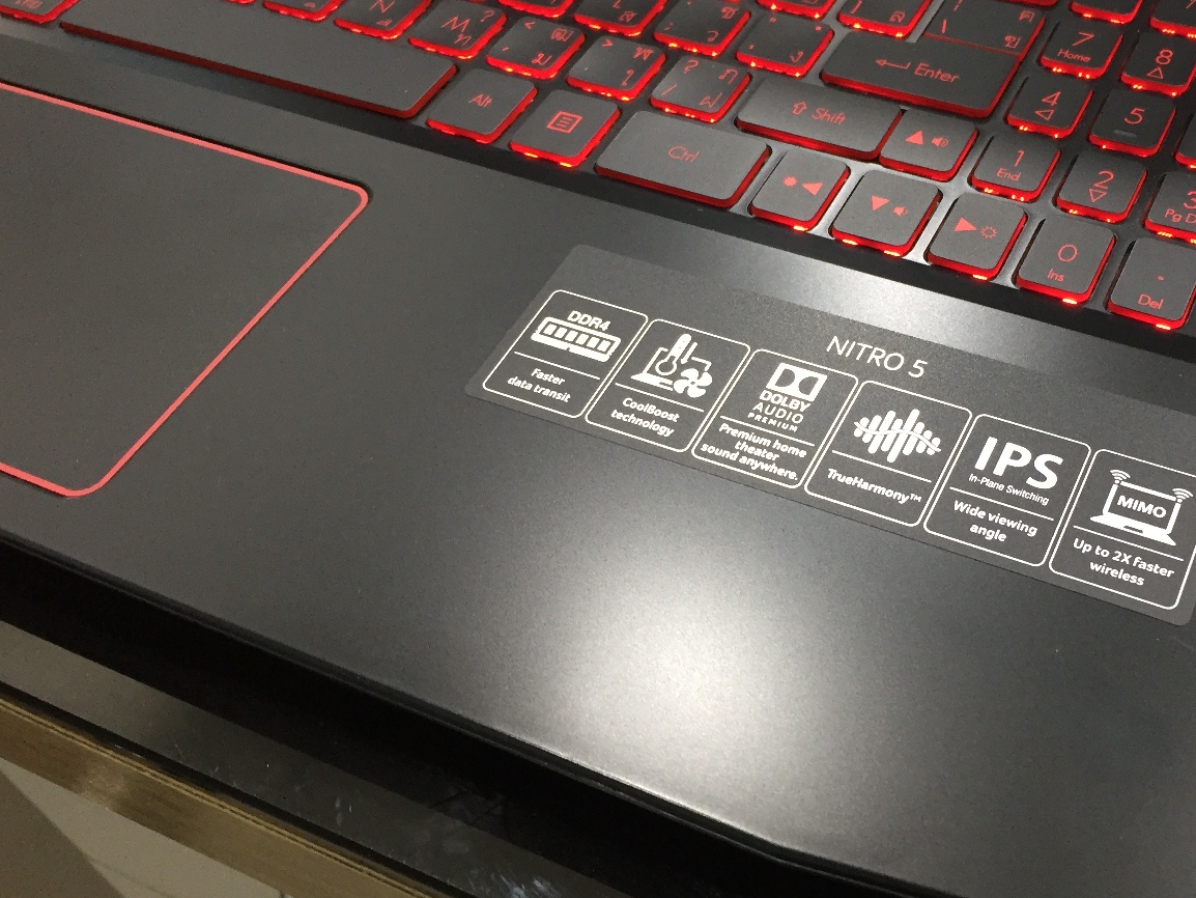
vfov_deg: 35.1
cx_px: 817
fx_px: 1417
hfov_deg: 44.9
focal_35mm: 41
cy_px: 423
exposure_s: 1/33
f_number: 2.2
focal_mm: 4.15
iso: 160
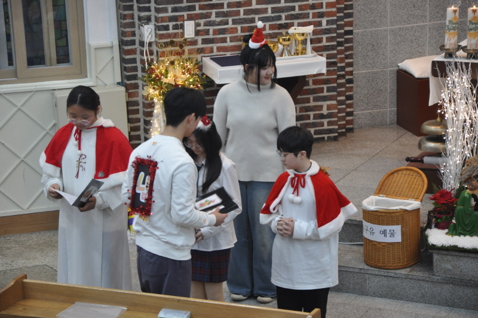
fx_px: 1790
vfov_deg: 10.1
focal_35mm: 135
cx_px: 239
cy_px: 159
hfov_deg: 15.2
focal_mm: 90
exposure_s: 1/30
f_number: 5.6
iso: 800
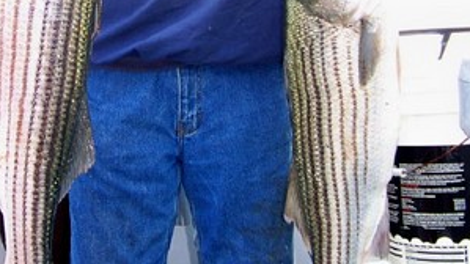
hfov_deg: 30.1
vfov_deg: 16.9
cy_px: 6
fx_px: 872
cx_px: 185
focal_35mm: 70
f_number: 2.8
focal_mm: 5.85
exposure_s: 1/80
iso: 64
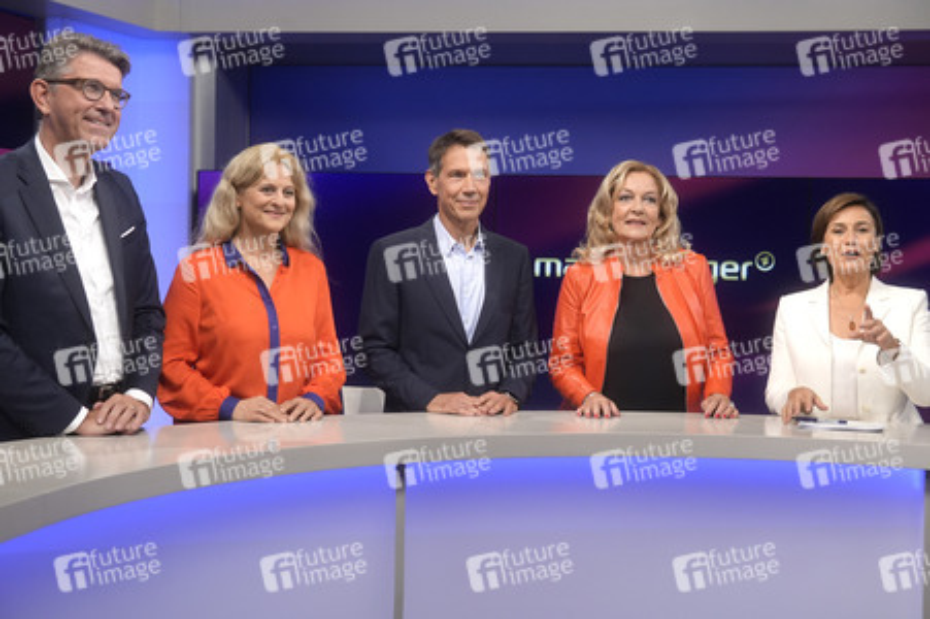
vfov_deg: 29.8
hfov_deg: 43.6
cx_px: 465
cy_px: 310
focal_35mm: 45
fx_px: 1162
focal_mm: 30
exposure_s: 1/320
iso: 640
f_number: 2.2
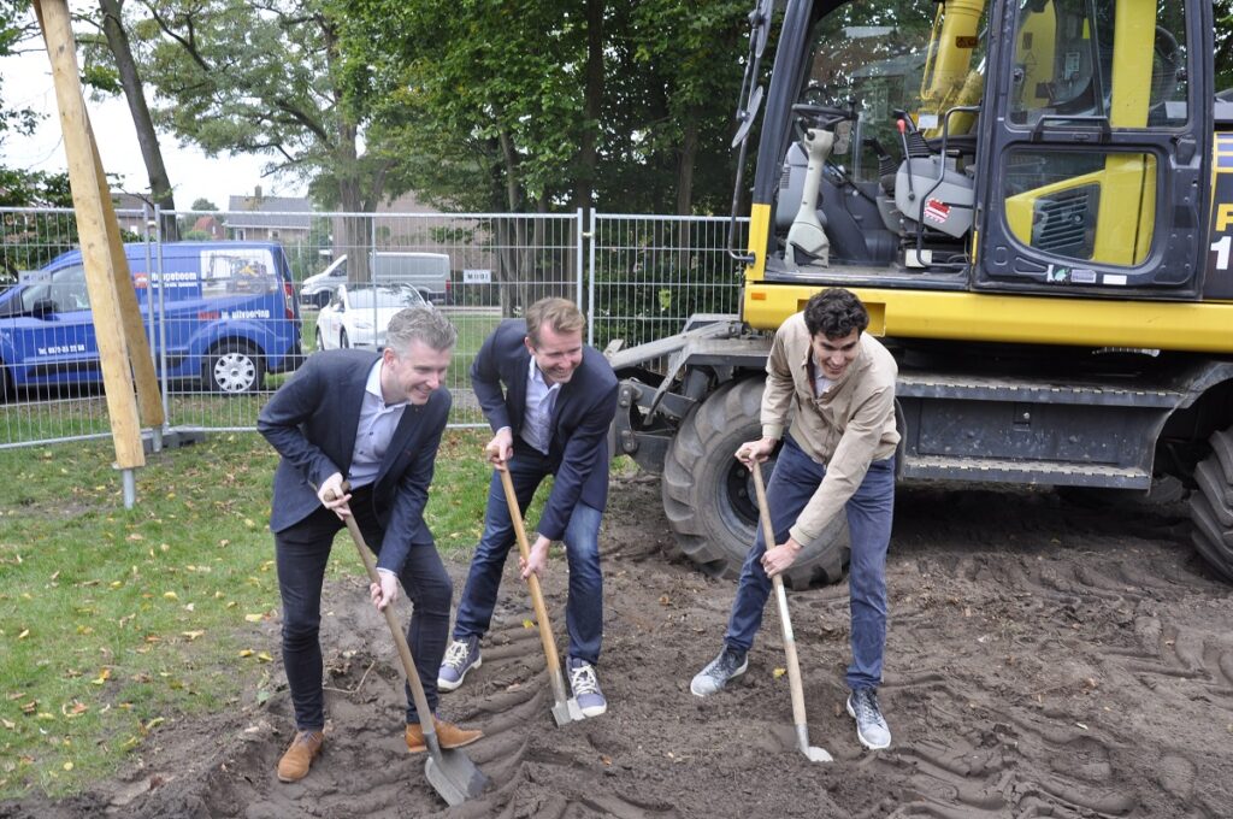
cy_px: 410
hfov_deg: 57.3
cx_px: 616
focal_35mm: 33
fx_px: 1129
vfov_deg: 39.9
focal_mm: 22
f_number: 6.3
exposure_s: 1/50
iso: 320
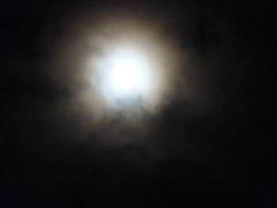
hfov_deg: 6.1
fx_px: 2601
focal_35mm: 325
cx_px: 138
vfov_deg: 4.6
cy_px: 104
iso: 3200
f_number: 6.3
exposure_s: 1/25
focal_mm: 55.52
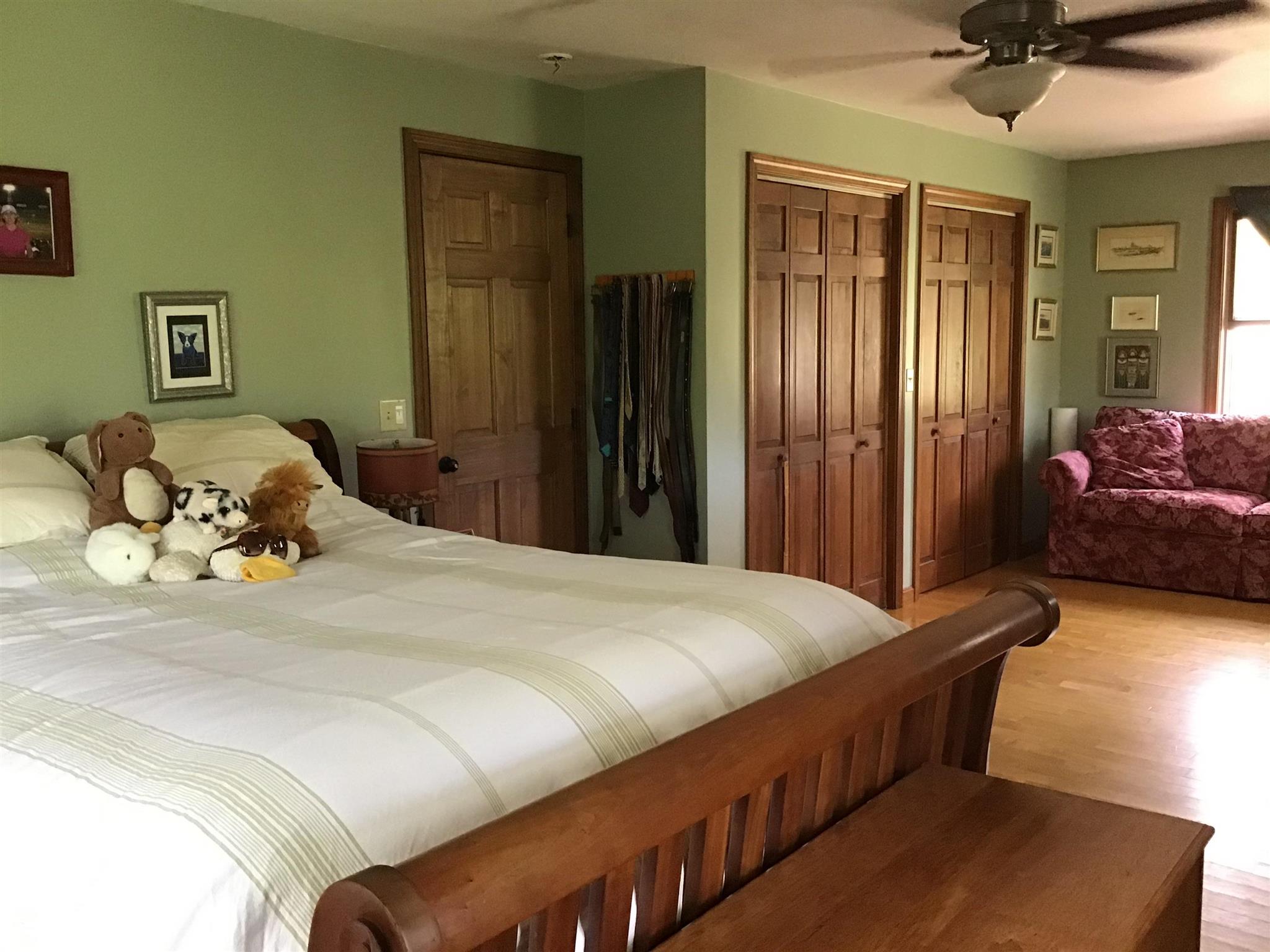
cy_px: 476
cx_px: 635
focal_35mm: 31
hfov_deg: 58.4
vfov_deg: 45.4
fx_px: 1137
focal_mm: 3.3
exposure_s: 1/17
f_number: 2.4
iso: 200
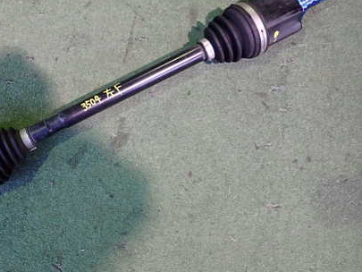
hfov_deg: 49.2
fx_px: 387
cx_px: 117
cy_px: 107
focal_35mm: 37
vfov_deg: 38.5
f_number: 2
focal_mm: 4.5
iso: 500
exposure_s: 1/30
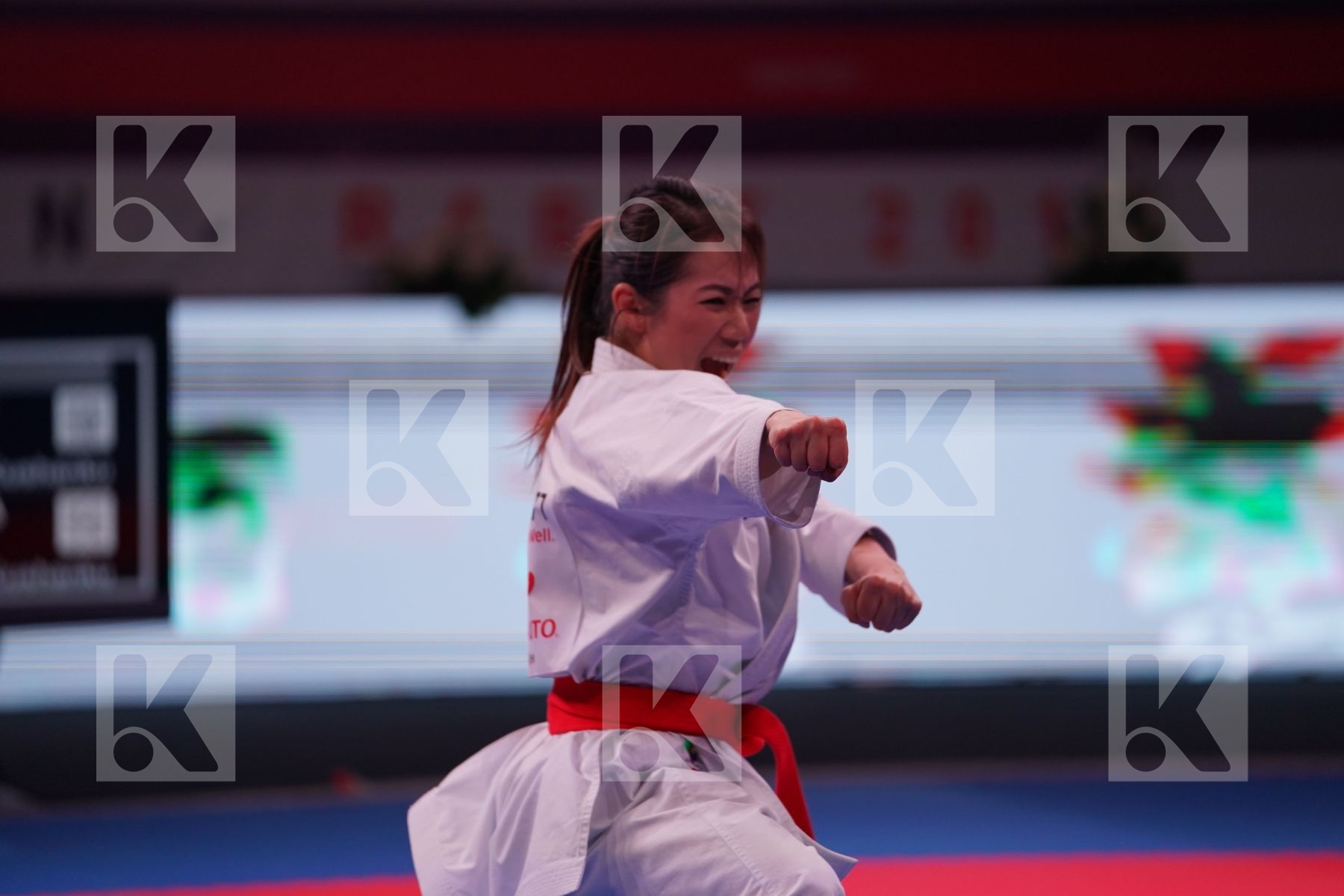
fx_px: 7055
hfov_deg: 10.9
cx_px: 672
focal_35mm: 189
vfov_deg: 7.3
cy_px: 448
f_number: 2.8
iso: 800
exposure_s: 1/500
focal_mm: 189
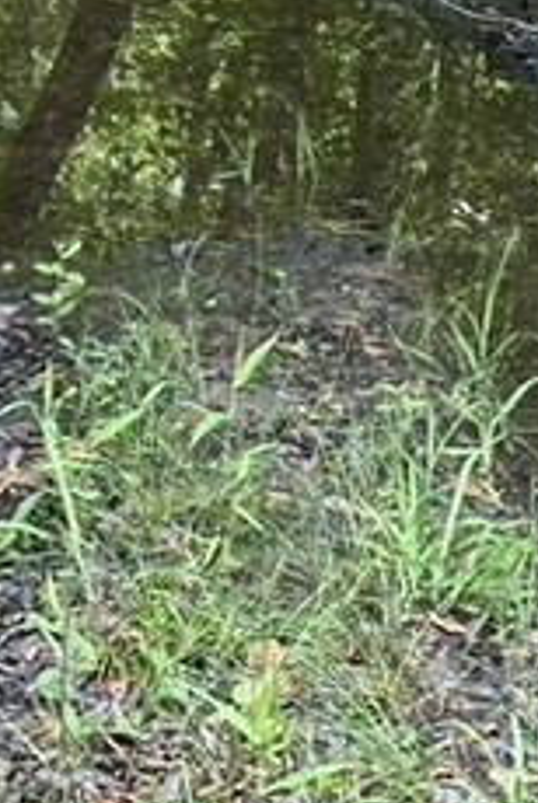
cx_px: -87
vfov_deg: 9.1
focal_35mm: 222
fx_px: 4961
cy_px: -234
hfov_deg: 6.2
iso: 64
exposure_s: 1/171
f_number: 1.78
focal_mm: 6.86
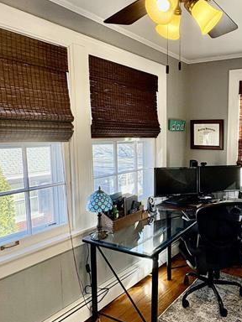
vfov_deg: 63.4
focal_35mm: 28
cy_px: 160
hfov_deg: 46.7
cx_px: 199
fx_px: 261
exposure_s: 1/120
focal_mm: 2.22
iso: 160
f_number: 2.2
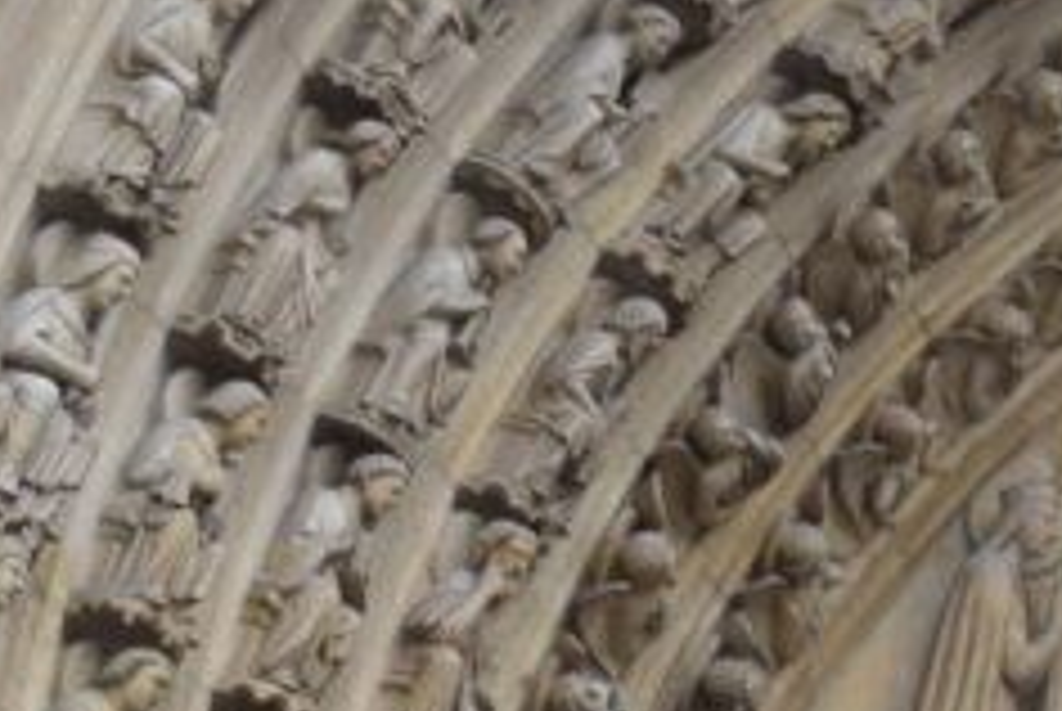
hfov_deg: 10.7
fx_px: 5473
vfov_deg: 7.1
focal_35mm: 185
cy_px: 1501
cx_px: 1598
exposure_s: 1/250
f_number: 8
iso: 400
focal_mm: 27
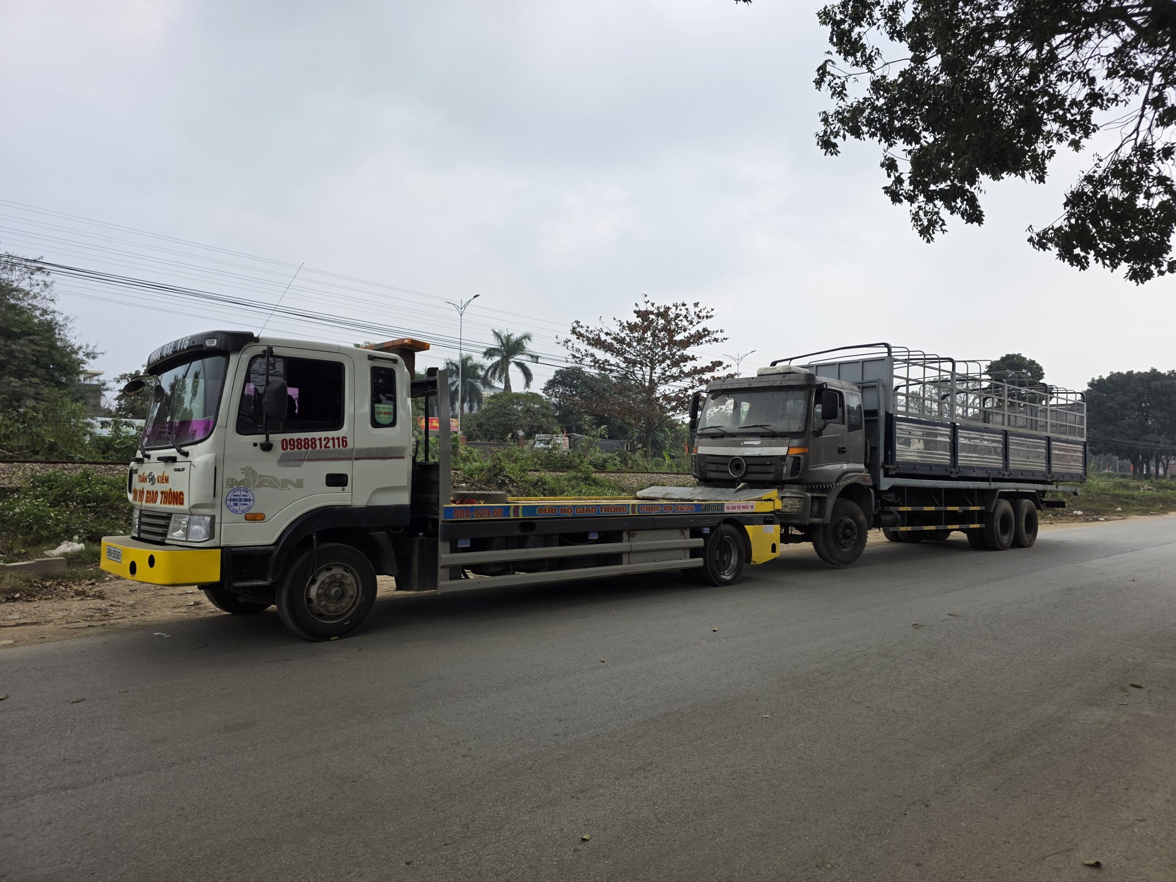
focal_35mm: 23
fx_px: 781
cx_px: 588
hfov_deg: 73.9
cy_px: 441
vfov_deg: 58.9
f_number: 1.7
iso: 80
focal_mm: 6.3
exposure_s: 1/1899
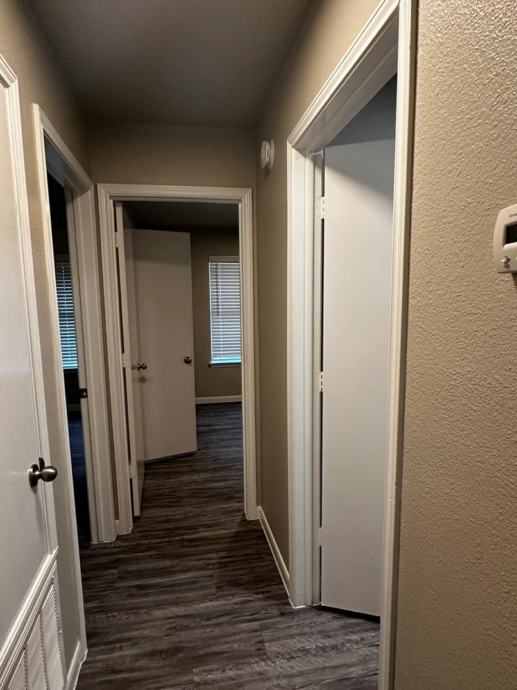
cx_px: 246
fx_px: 398
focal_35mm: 20
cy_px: 355
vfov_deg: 81.7
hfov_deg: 65.9
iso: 250
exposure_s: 1/120
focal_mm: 2.22
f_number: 2.2
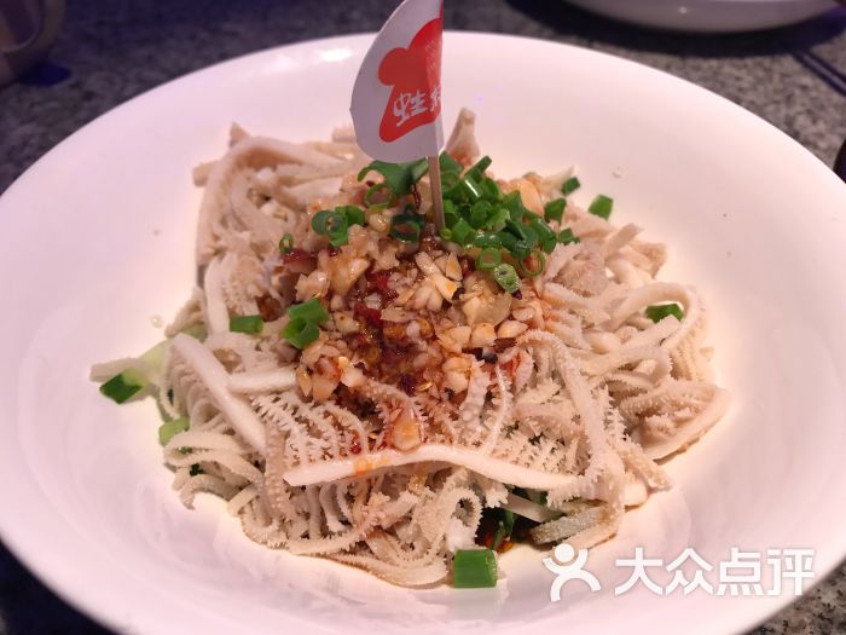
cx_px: 423
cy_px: 318
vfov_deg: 49.7
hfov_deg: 63.4
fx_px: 684
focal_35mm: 28
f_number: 1.8
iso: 32
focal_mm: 3.99
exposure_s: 1/100
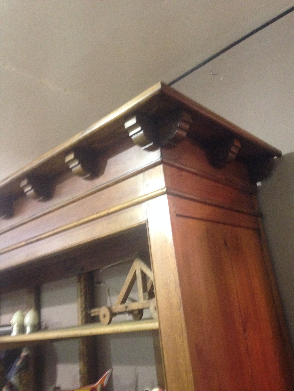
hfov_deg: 42.9
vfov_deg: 55.4
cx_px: 147
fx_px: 374
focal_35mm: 33
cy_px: 196
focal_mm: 4.12
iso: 400
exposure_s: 1/15
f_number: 2.4
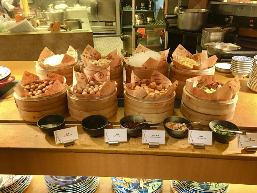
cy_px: 97
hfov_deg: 60.0
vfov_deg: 46.8
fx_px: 223
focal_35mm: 30
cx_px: 129
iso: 80
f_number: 2.2
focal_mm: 4.15
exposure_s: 1/15
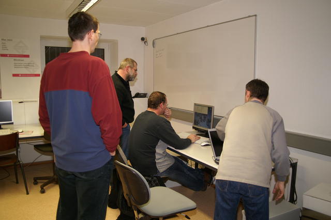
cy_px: 110
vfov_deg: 43.6
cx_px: 166
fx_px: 276
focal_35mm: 30
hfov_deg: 62.0
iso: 100
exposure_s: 1/60
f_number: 3.5
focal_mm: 20
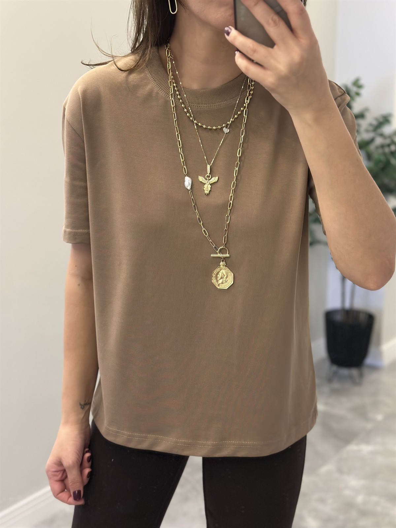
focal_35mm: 48
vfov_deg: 39.7
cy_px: 264
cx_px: 198
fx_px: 732
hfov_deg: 30.3
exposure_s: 1/33
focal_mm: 6.86
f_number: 1.78
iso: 320
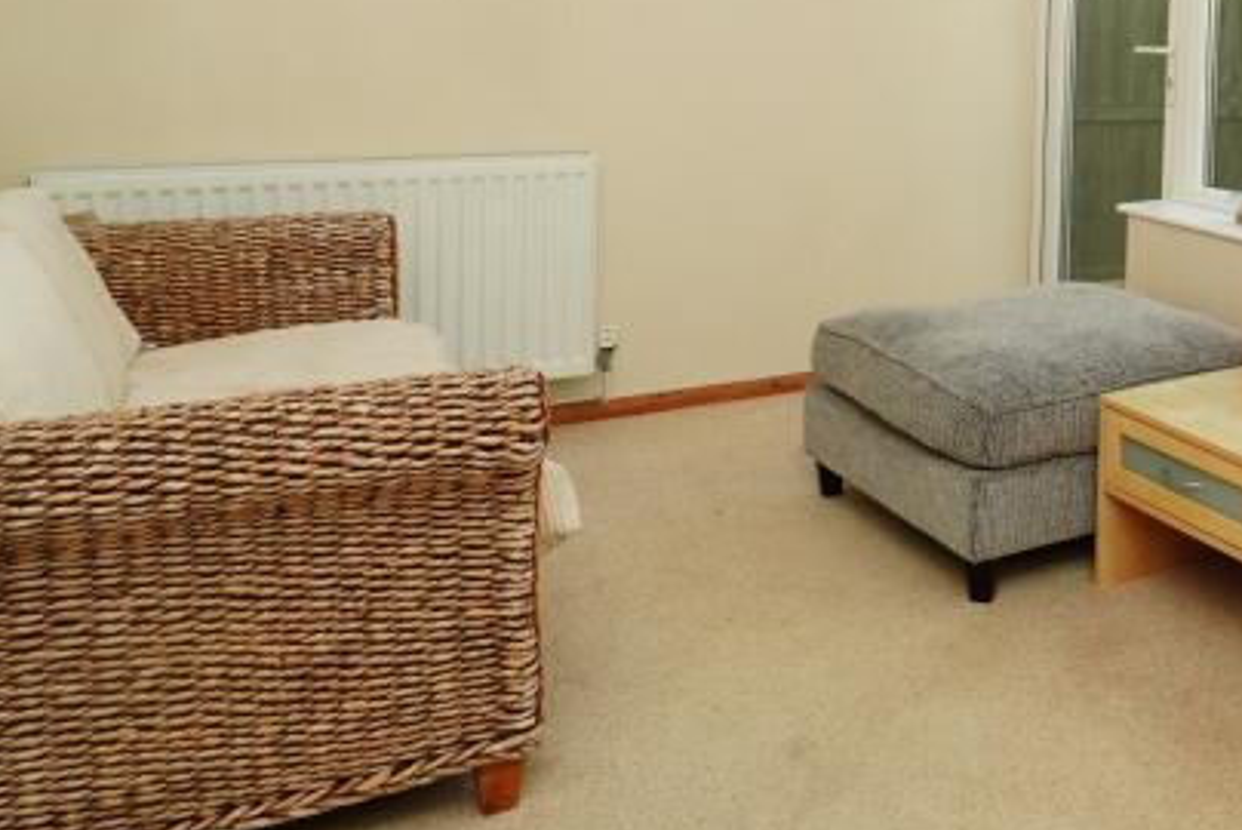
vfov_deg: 32.9
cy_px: 46
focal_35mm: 38
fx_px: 1312
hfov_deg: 44.3
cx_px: 1199
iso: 400
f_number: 7.1
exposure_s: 1/160
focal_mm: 10
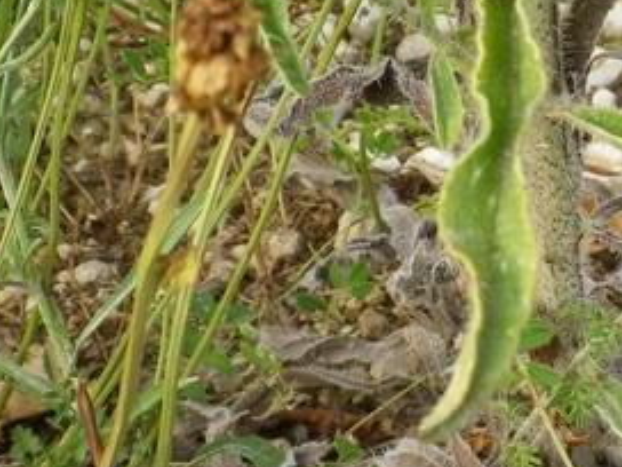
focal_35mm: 103
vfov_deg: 14.3
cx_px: 517
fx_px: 1851
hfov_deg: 18.9
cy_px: 144
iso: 80
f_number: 3.9
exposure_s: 1/100
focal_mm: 6.36
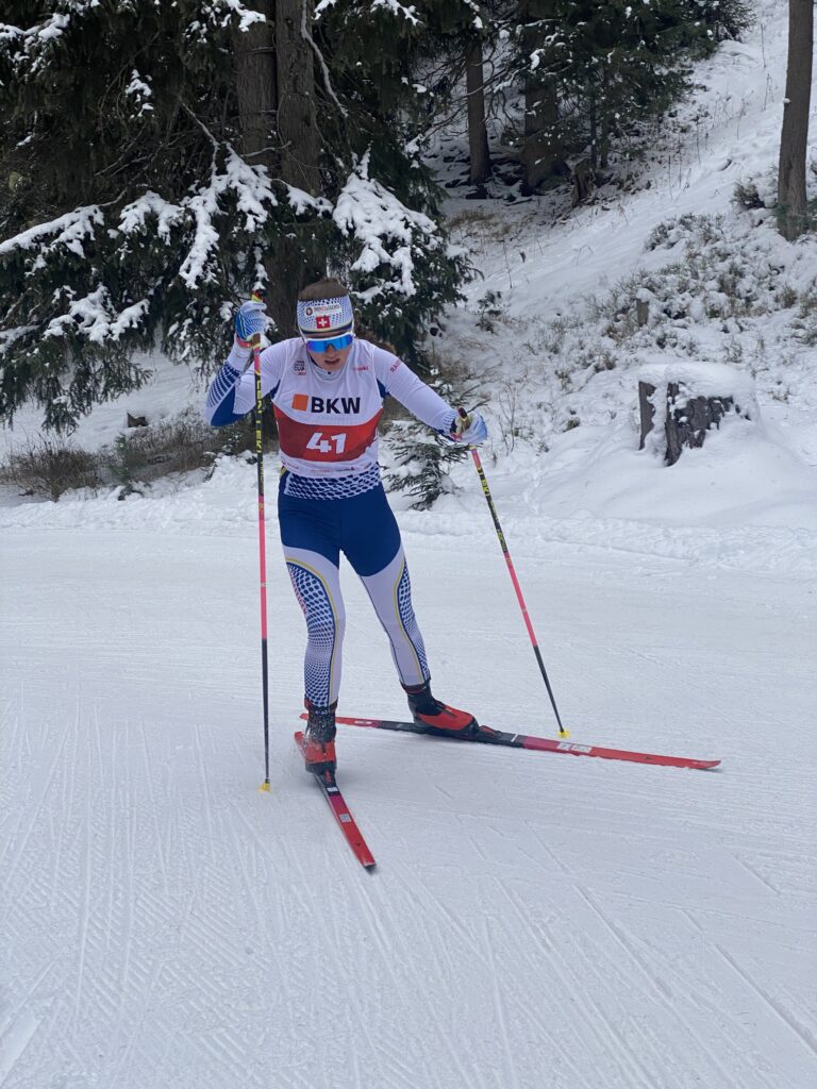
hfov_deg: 28.0
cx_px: 408
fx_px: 1636
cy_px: 544
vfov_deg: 36.8
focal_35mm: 52
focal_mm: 6
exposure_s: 1/484
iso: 20
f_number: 2
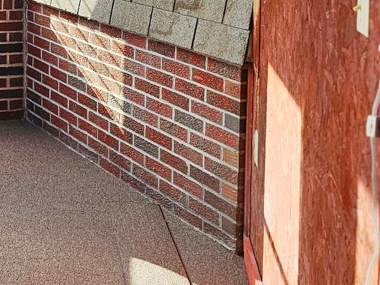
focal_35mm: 77
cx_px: -140
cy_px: -51
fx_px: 845
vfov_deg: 18.2
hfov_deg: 22.2
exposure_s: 1/207
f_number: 1.7
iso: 25
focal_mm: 6.3
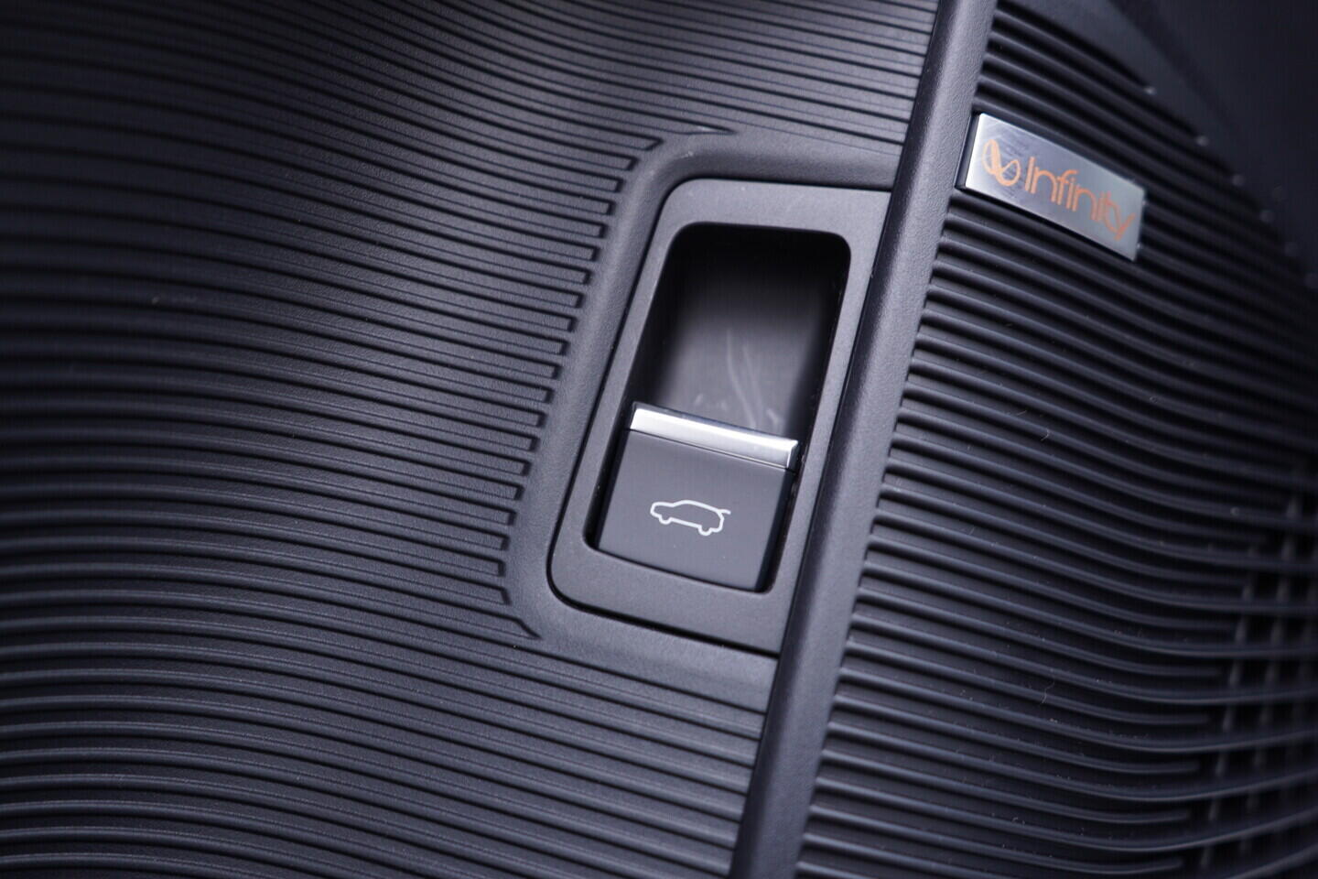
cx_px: 659
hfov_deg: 53.1
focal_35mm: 36
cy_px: 440
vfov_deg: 36.9
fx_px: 1318
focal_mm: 24
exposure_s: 1/40
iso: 200
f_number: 2.8
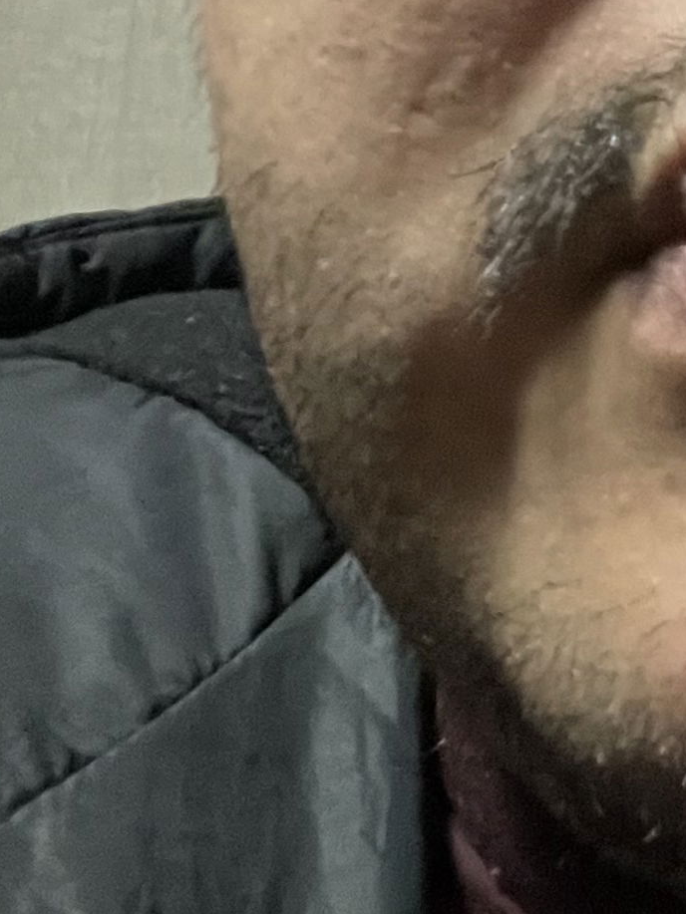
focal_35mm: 101
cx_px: 1096
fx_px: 2668
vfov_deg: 19.1
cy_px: 78
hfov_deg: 13.6
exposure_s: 1/15
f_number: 2.2
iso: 1000
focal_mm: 2.71
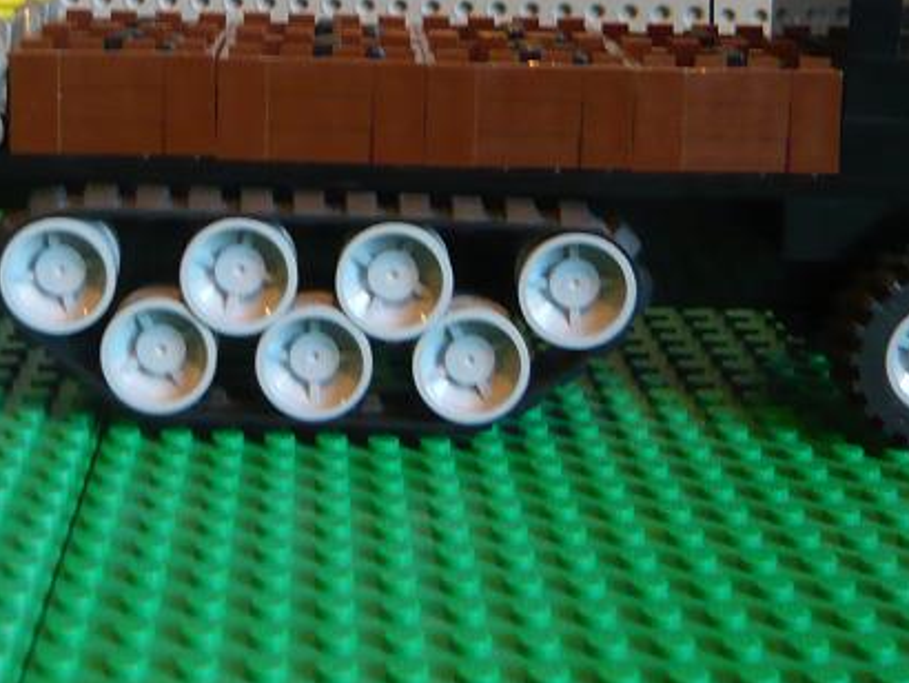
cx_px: 273
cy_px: -18
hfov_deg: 30.4
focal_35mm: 63
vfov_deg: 22.3
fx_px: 1655
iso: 200
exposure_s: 1/8
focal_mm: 4.6
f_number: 2.8
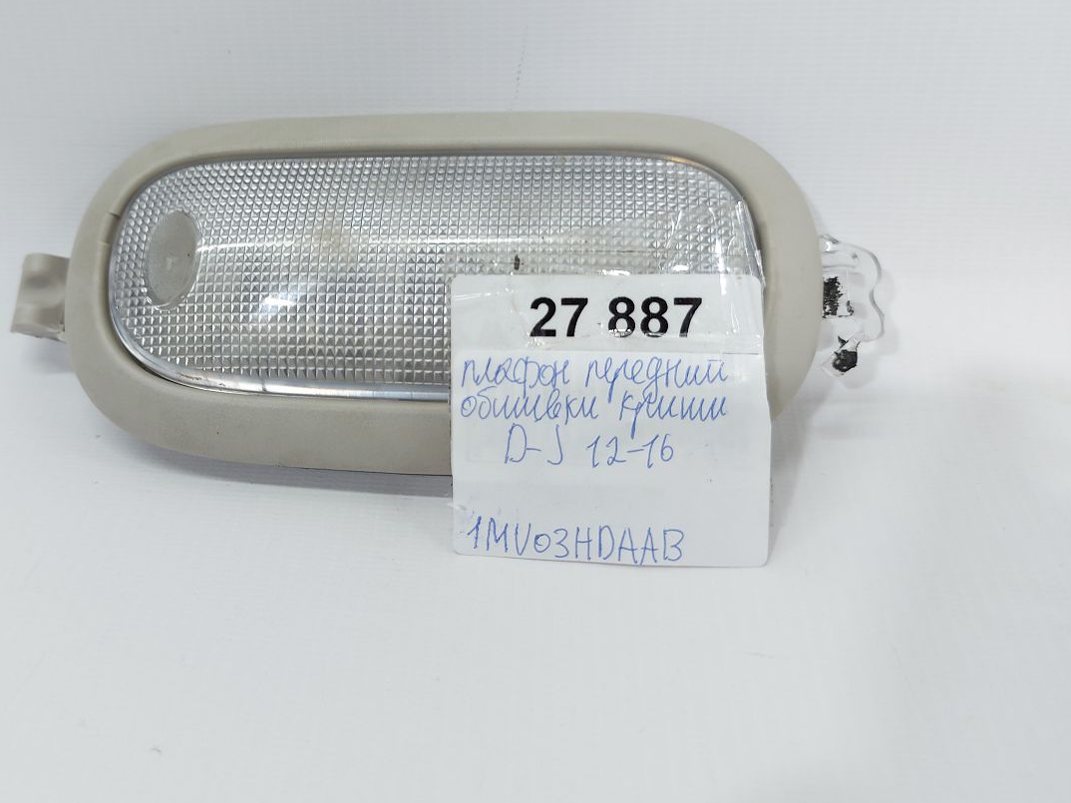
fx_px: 959
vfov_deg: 45.1
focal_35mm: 31
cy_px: 307
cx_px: 389
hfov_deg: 57.5
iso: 40
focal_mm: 5.23
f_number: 1.8
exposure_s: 1/50
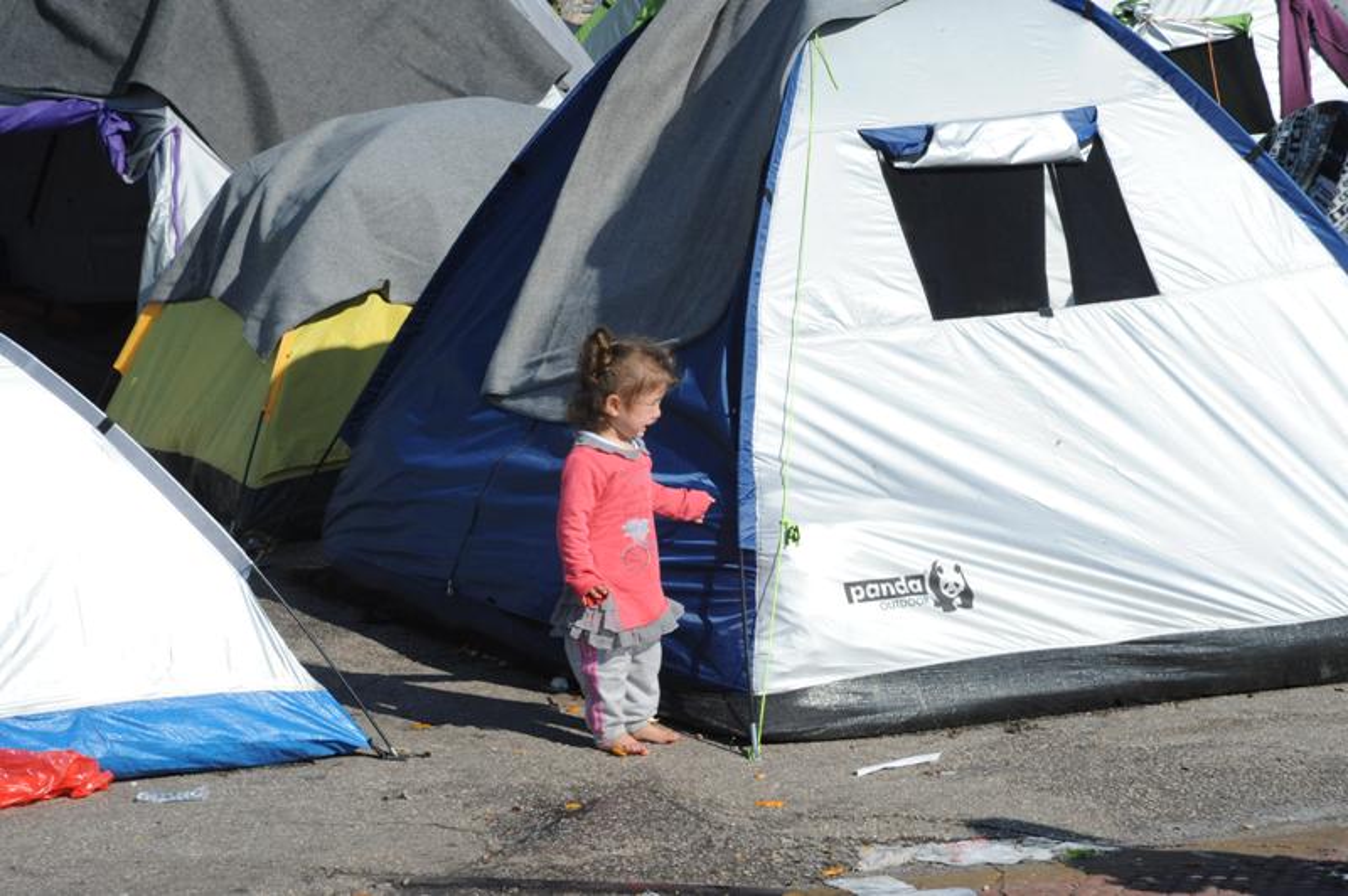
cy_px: 448
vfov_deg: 11.4
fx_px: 4490
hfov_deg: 17.1
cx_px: 674
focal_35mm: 120
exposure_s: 1/1600
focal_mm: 120
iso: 2500
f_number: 20
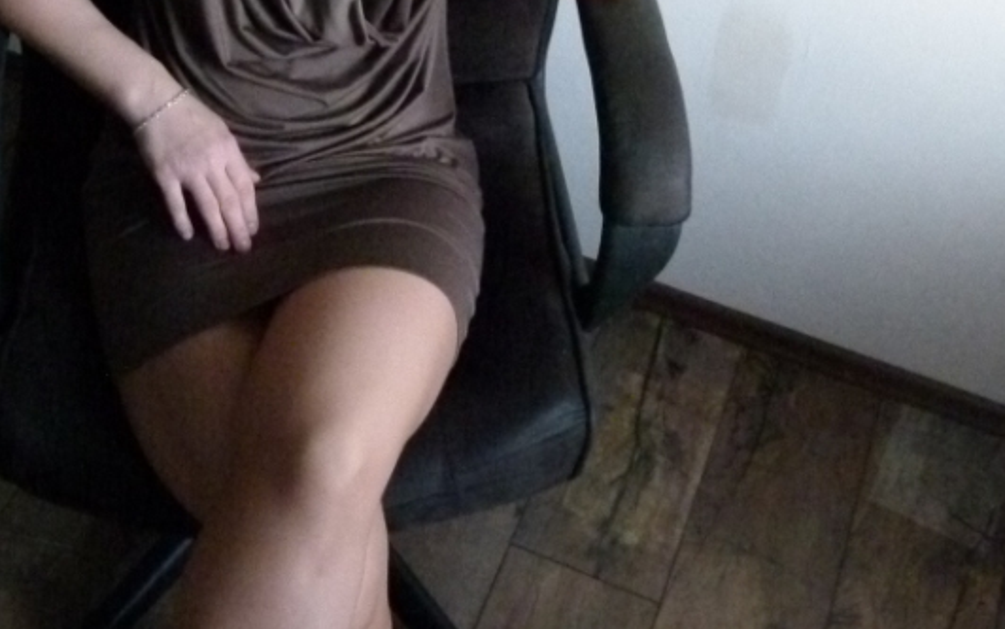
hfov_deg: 39.2
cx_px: 359
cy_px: 263
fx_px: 1397
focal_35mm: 51
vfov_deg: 25.3
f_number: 2.8
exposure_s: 1/15
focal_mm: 4.5
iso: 800
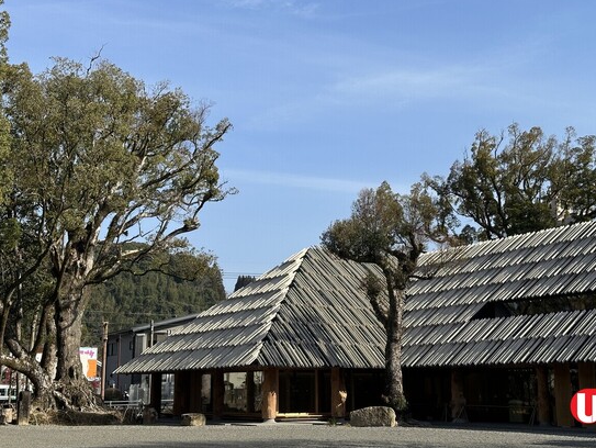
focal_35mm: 53
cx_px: 311
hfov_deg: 36.1
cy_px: 205
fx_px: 913
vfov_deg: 27.5
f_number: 1.78
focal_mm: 6.86
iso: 64
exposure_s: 1/3367
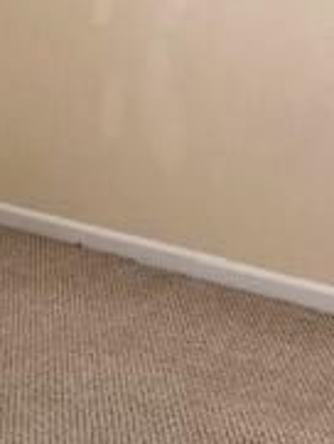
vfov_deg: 19.5
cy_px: 59
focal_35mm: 99
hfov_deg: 13.8
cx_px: -206
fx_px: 1272
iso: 50
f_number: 1.8
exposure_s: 1/15
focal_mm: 3.99
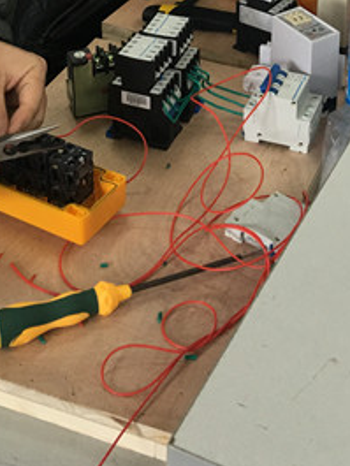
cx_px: 290
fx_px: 983
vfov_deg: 24.5
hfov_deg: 19.9
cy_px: -76
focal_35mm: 73
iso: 50
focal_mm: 4.15
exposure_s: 1/33
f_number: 2.2
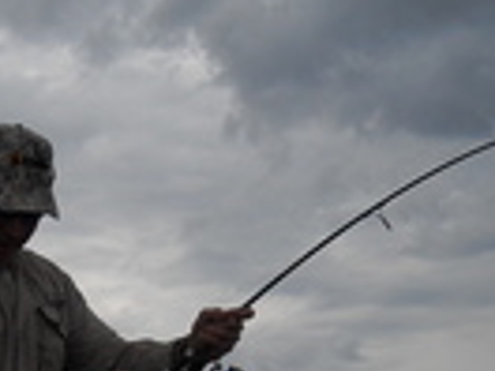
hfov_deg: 18.4
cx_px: 112
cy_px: 401
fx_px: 1516
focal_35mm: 106
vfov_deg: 13.7
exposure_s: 1/620
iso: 64
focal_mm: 5.7
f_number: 5.6
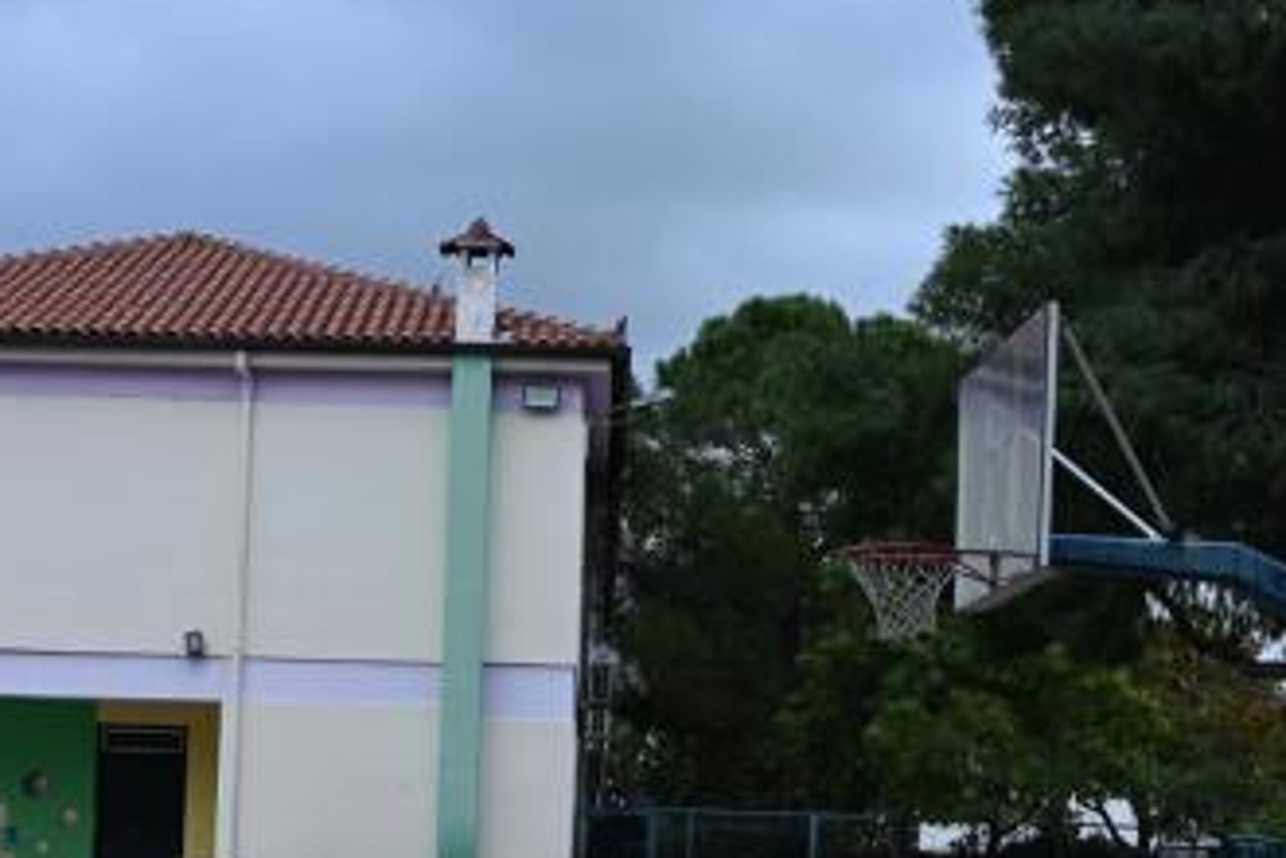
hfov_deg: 27.2
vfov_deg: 18.0
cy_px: 831
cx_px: 429
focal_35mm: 74
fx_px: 2643
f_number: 6.3
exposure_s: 1/400
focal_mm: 37
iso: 2200
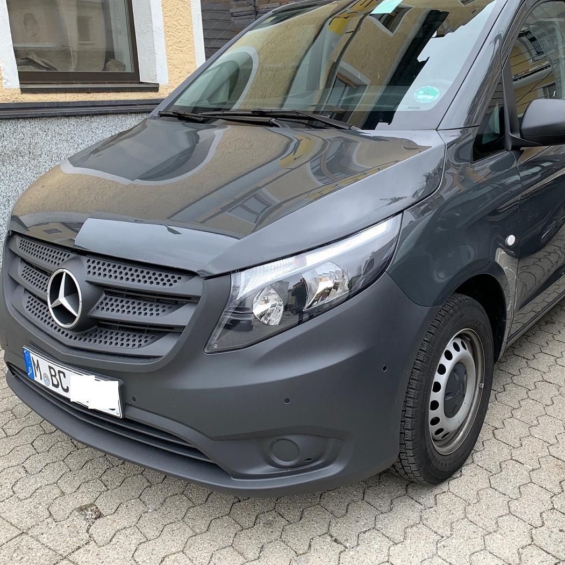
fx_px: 646
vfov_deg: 47.1
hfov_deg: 46.8
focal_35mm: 35
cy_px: 244
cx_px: 354
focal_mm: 4.25
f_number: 1.8
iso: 25
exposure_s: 1/133
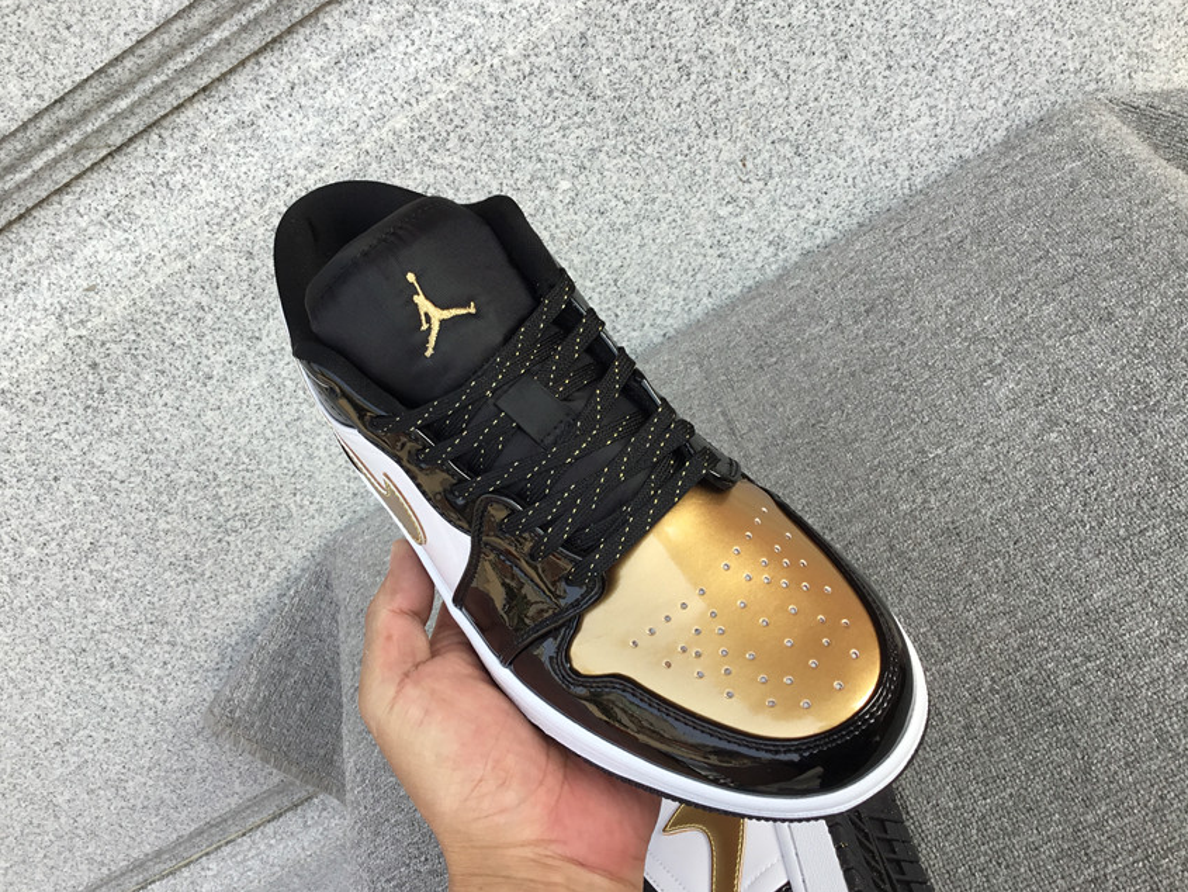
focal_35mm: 33
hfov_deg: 55.3
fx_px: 1133
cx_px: 575
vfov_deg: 43.0
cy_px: 437
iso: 25
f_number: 2.4
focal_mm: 3.3
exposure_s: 1/291
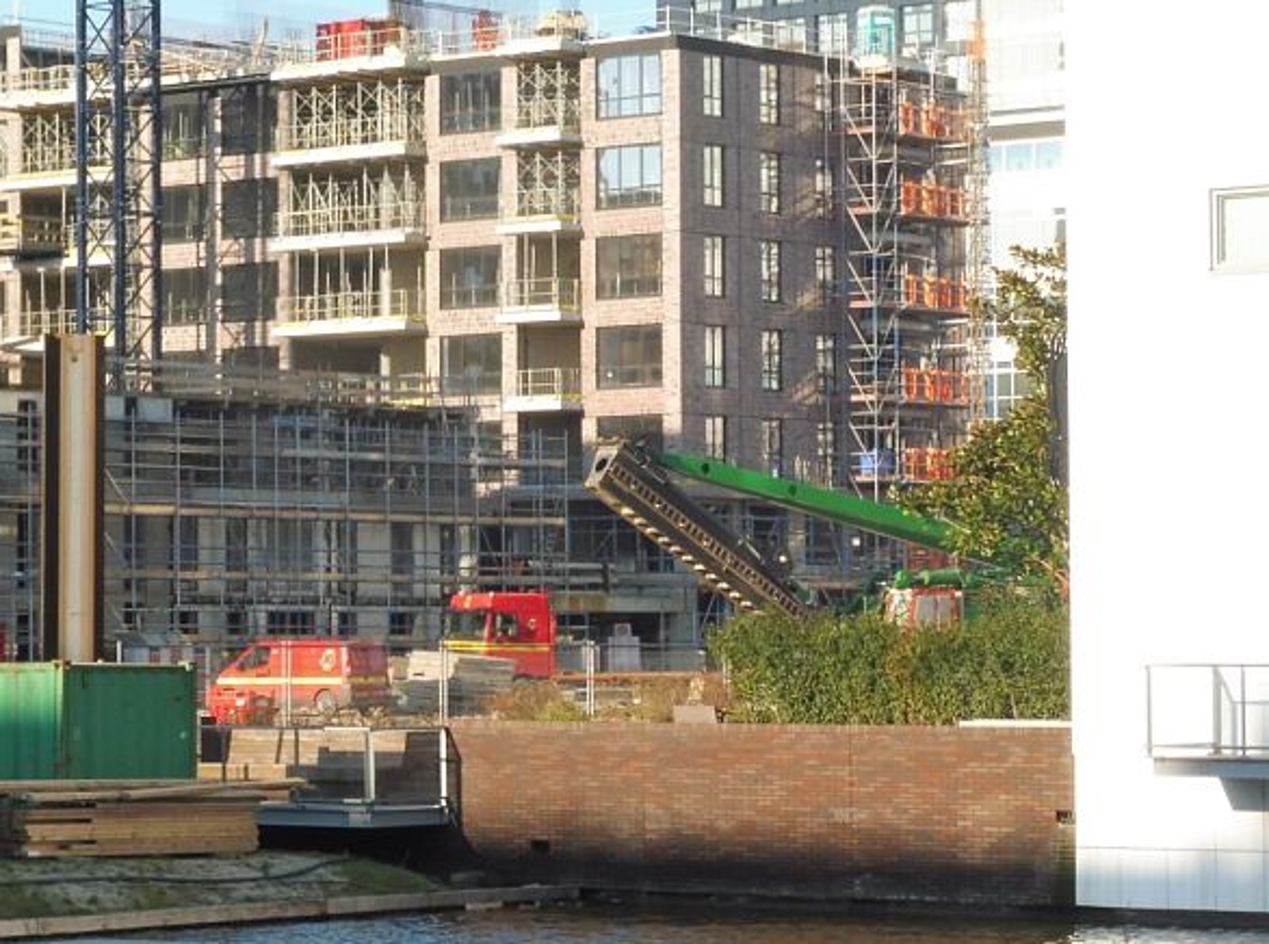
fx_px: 5045
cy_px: 370
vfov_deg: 10.7
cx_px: 201
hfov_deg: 14.2
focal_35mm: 138
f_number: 6.3
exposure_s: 1/160
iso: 100
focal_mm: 14.2
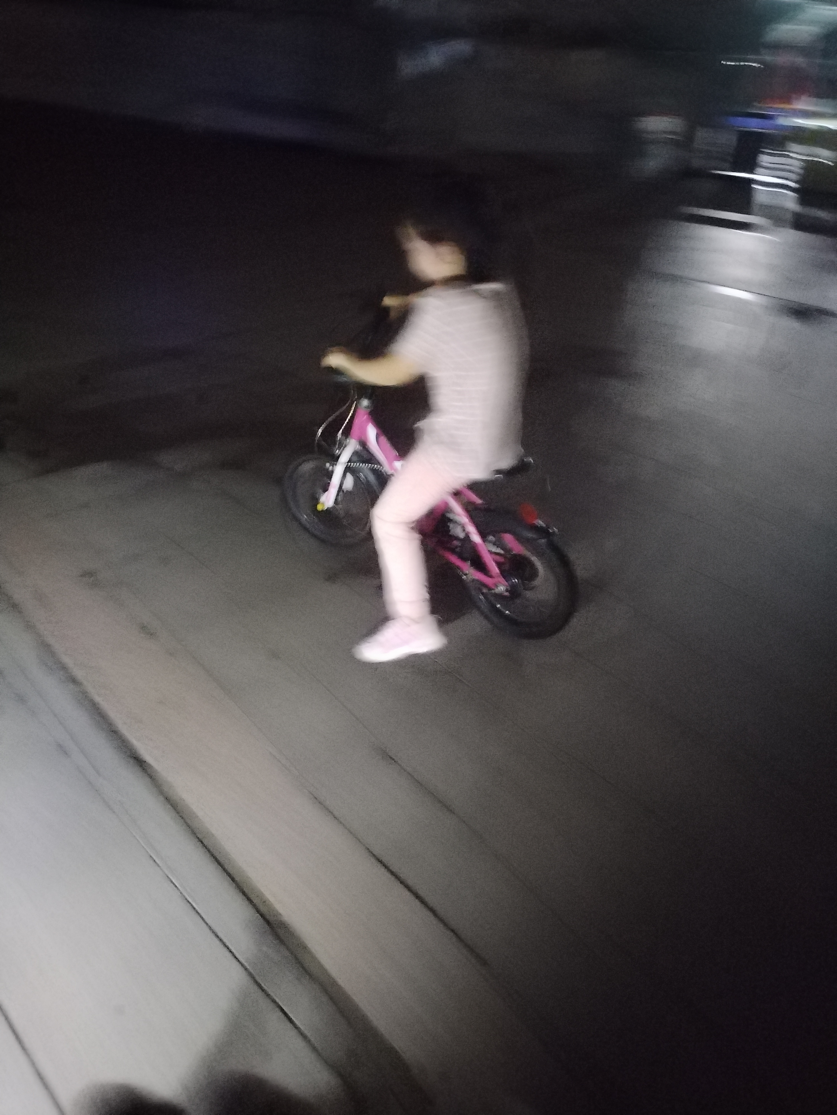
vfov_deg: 67.3
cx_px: 418
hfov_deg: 53.1
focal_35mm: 26
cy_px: 558
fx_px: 838
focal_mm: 4.75
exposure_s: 1/11.1
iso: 6976
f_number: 1.8
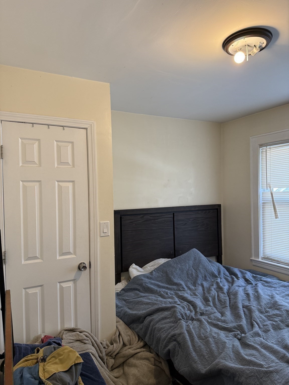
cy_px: 192
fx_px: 267
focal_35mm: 24
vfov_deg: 71.6
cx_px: 144
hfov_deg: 56.8
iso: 160
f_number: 1.78
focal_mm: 6.76
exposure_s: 1/60
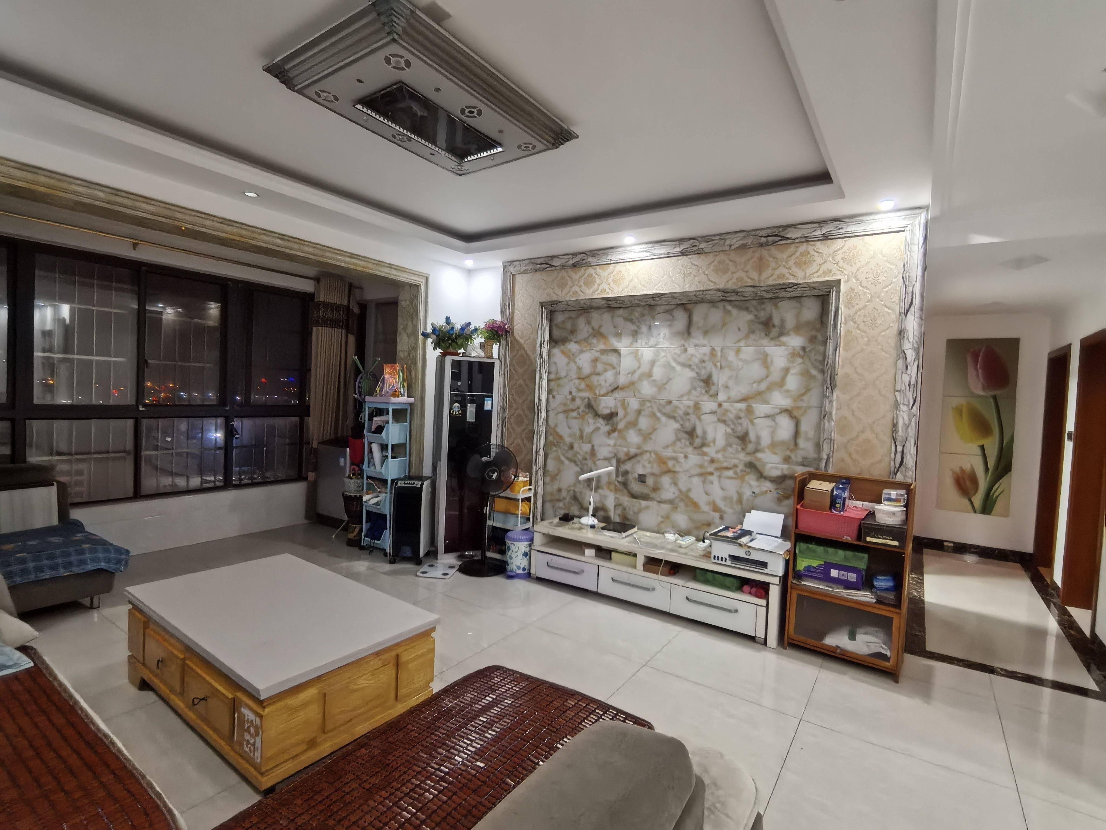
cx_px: 553
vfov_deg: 78.1
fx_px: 511
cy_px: 415
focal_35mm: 16
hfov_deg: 94.5
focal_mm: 1.68
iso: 320
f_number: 2.2
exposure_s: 1/24.9
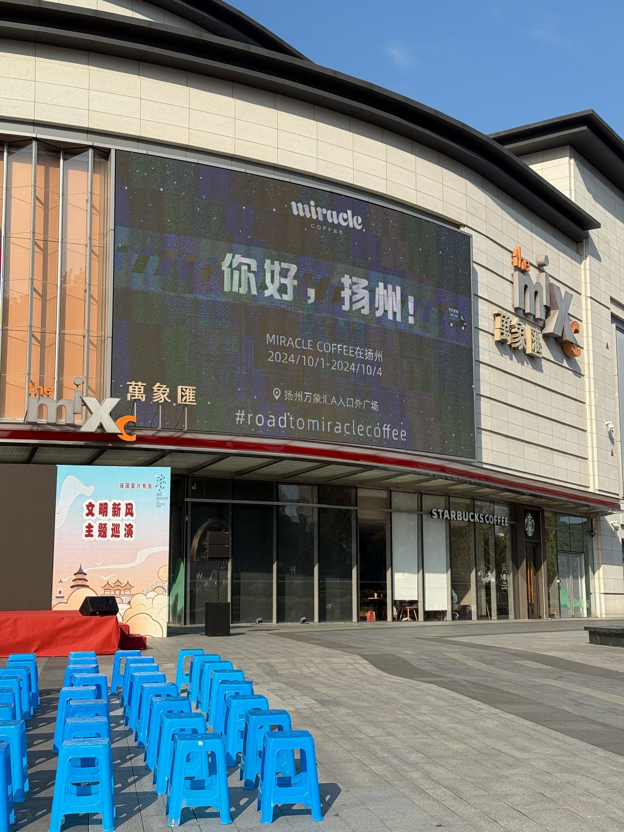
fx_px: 1154
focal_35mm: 48
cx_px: 312
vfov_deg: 39.7
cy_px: 416
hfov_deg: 30.3
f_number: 1.78
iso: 80
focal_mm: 6.76
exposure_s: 1/4587
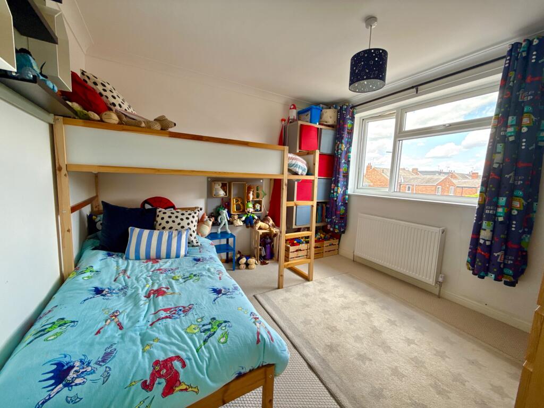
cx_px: 272
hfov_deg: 102.1
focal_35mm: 14
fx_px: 220
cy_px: 204
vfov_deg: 85.7
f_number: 2.2
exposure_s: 1/99
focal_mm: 2.22
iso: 100
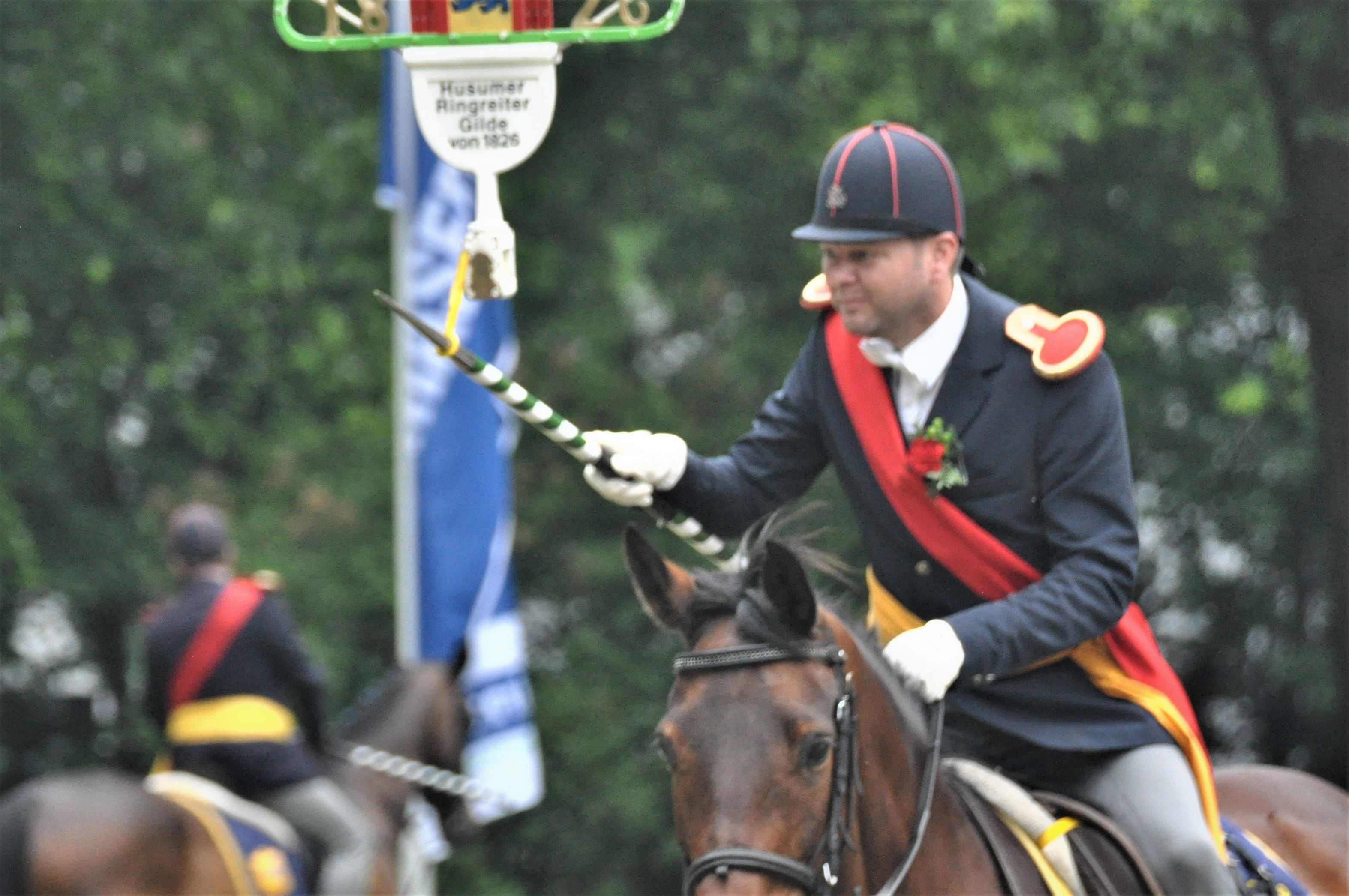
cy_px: 448
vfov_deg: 5.2
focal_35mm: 262
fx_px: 9826
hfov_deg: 7.9
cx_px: 674
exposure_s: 1/1250
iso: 1600
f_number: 5
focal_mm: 175
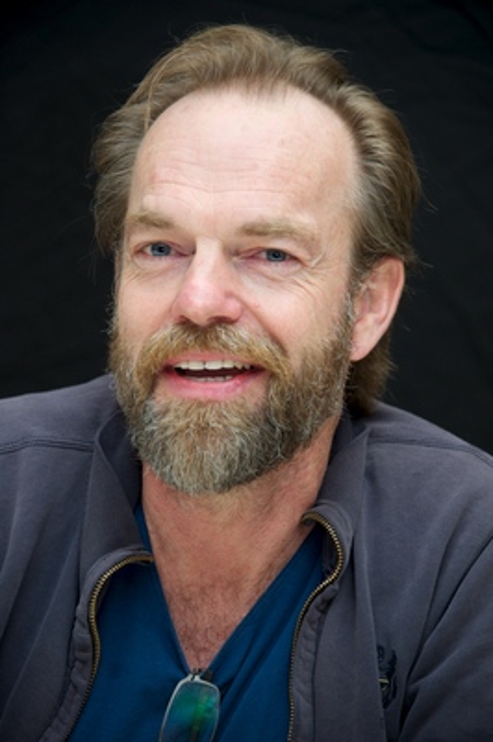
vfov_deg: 9.8
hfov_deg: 6.5
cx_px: 246
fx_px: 4321
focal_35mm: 210
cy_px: 371
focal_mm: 210
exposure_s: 1/60
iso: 800
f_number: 5.6
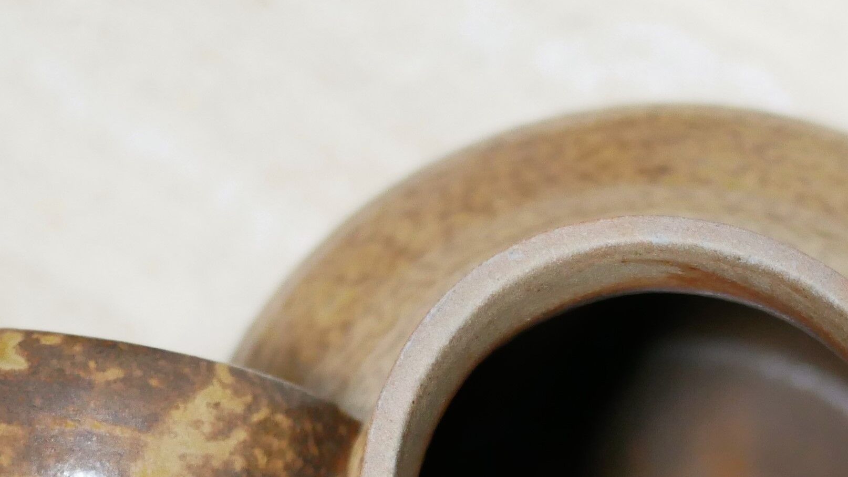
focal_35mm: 124
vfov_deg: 9.4
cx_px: 685
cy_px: 801
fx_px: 2788
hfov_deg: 17.1
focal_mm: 20
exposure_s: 1/60
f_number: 1.7
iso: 800
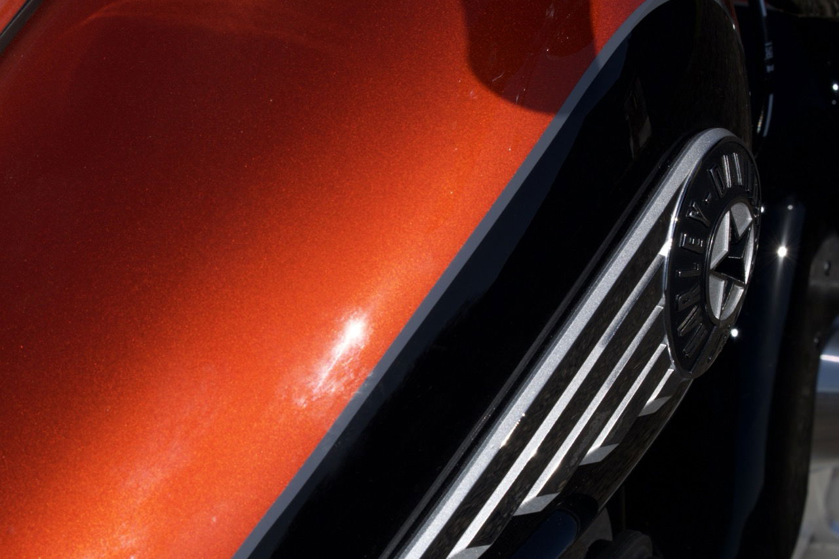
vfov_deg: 16.5
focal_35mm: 82
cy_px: 280
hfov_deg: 24.6
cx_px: 420
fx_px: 1922
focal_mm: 55
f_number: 20
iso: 100
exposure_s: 1/200
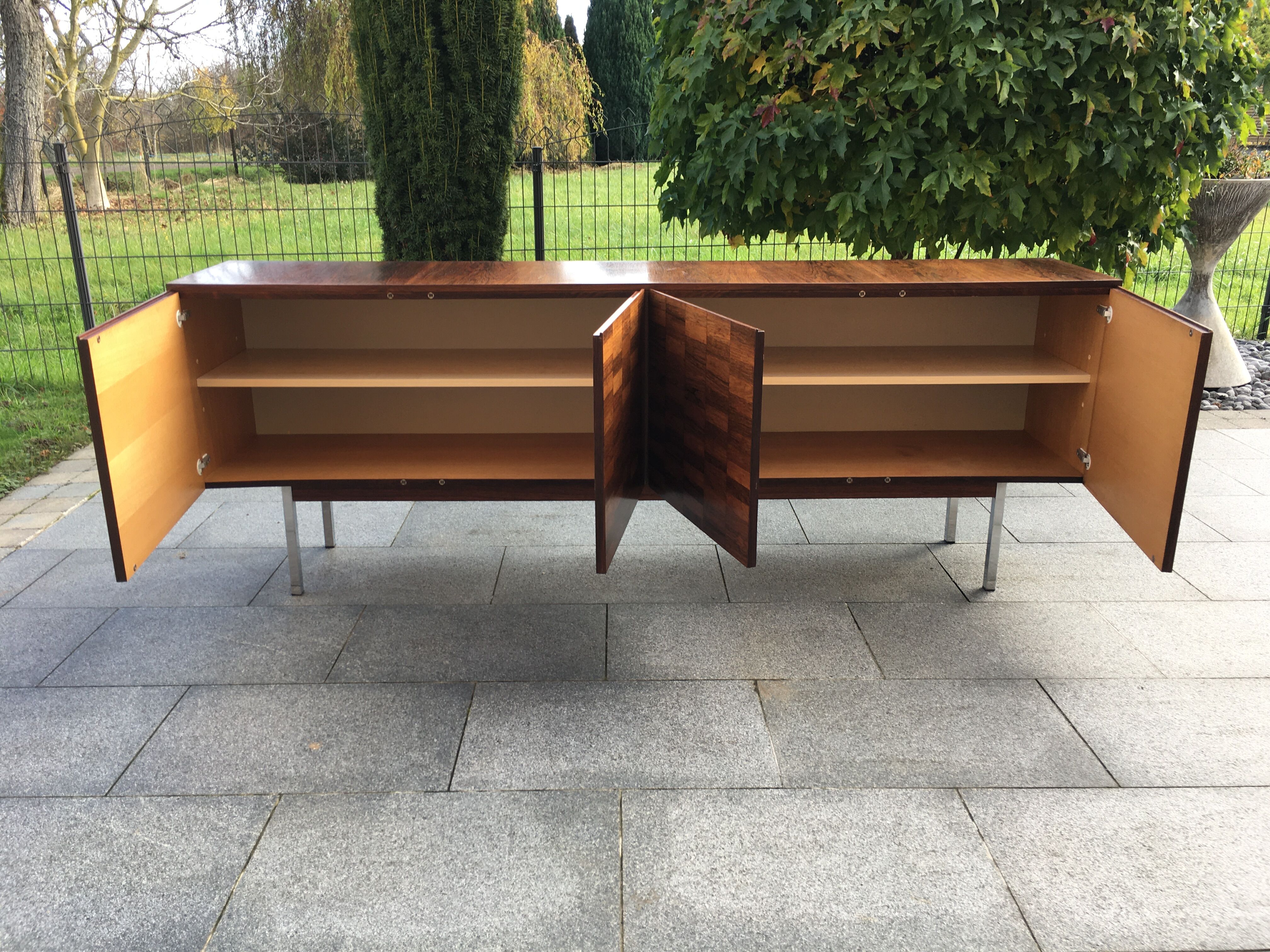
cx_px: 635
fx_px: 1064
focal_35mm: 29
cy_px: 476
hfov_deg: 61.7
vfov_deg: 48.2
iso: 25
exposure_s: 1/138
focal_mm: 4.15
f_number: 2.2
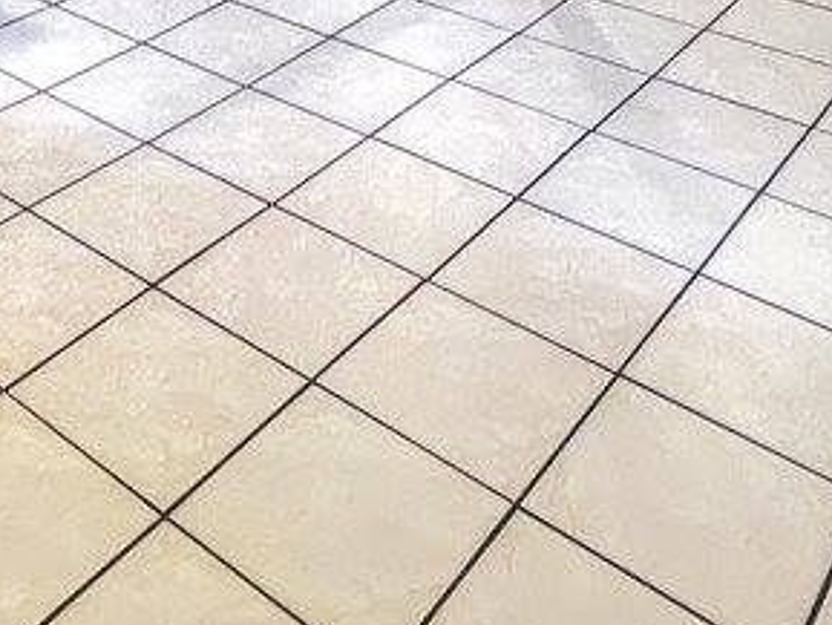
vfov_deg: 24.7
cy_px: -304
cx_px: 150
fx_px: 1106
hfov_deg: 39.4
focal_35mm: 46
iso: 320
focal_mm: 1.57
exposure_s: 1/60
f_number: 1.8
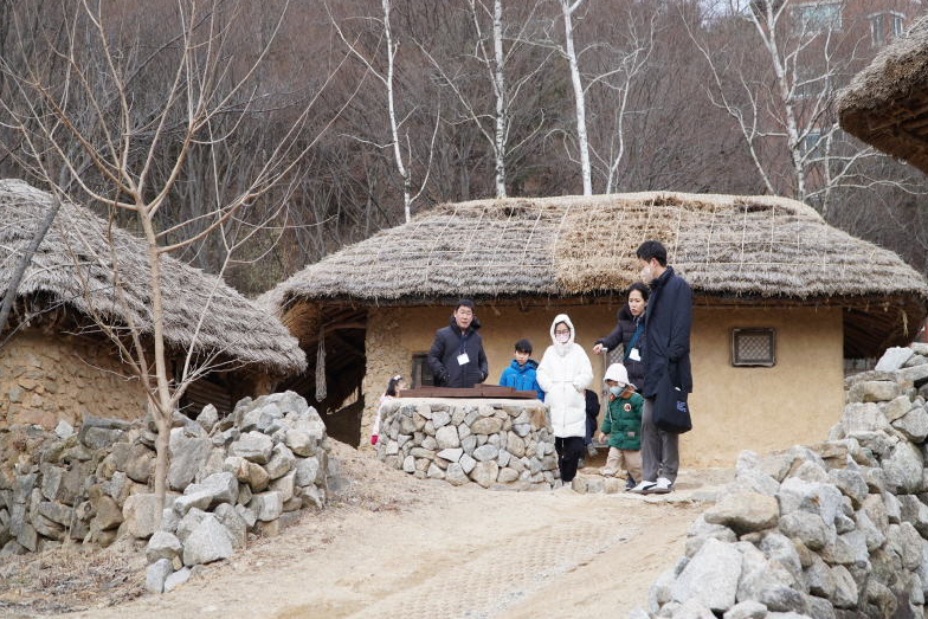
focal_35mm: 51
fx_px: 1302
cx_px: 459
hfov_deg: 39.2
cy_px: 311
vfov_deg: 26.7
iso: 100
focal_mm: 33
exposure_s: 1/200
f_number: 4.5
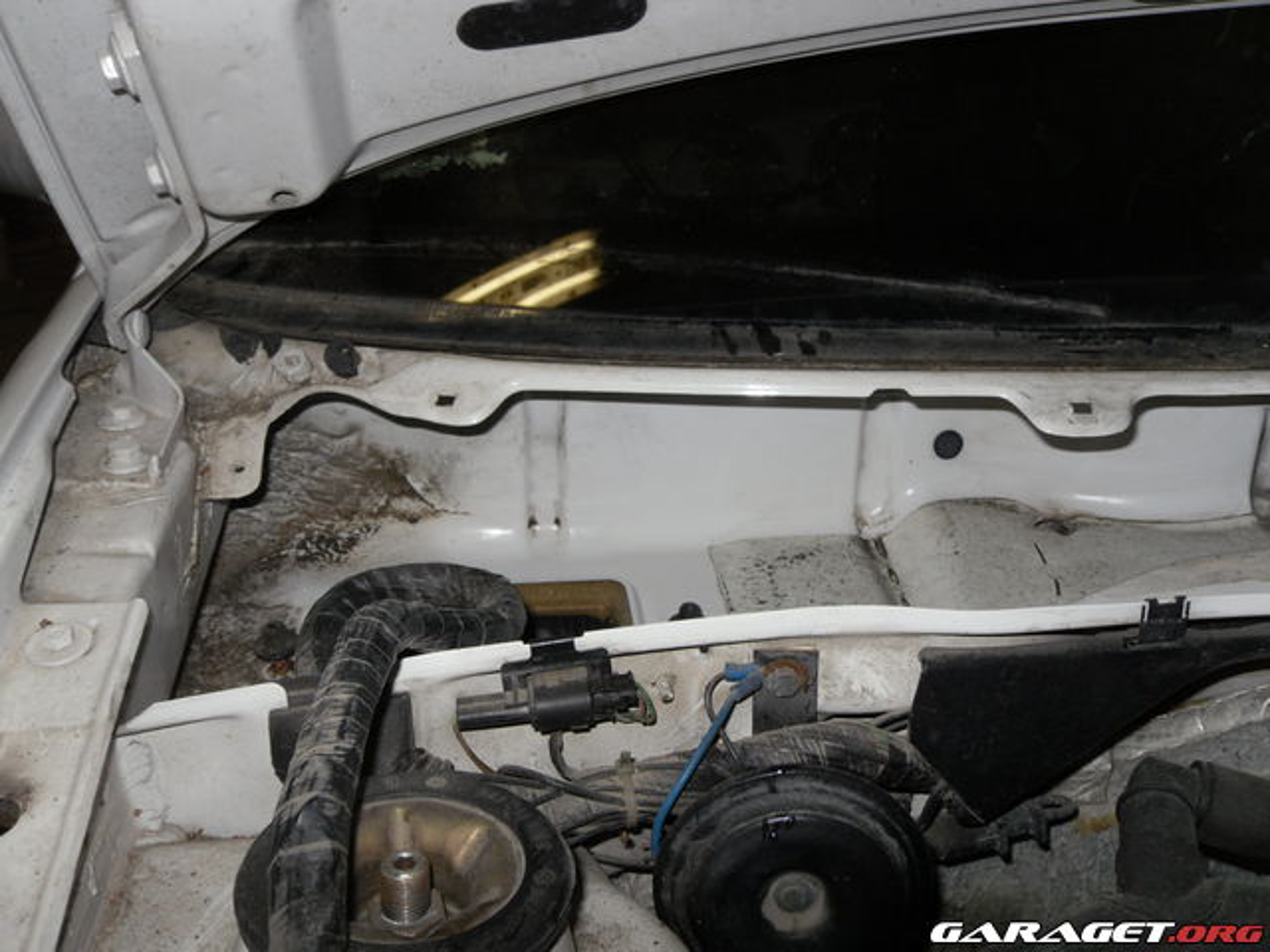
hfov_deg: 52.6
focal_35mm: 35
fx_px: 1284
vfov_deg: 40.7
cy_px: 476
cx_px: 635
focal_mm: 6.3
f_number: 3.5
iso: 80
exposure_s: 1/45
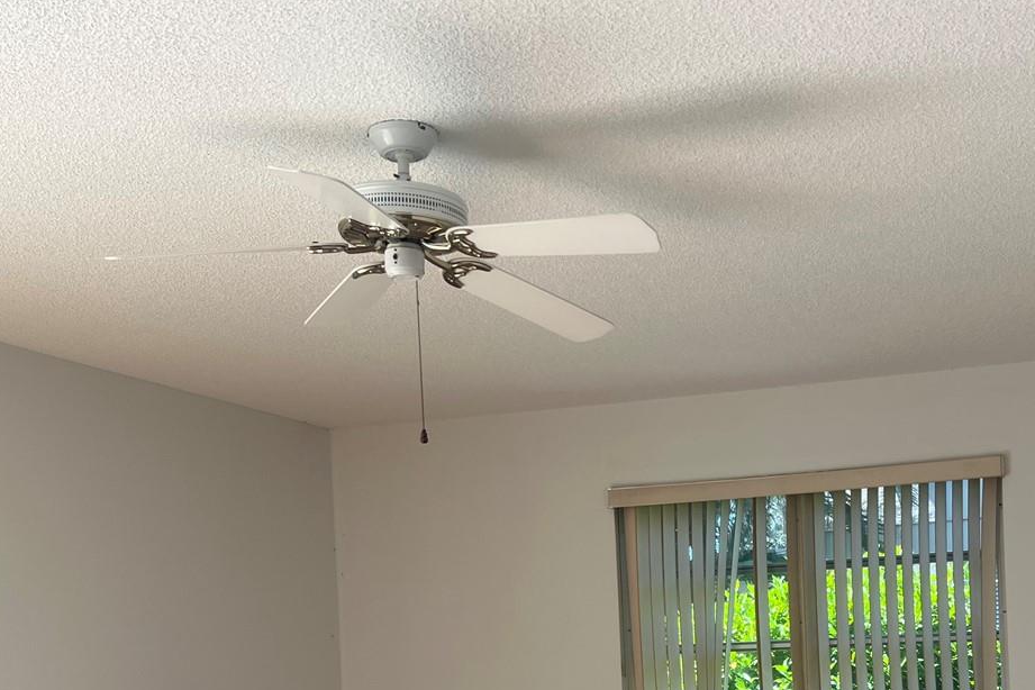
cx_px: 729
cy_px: 669
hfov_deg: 41.1
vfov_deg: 27.2
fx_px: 1351
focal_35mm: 47
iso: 40
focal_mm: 5.7
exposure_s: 1/249
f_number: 1.5
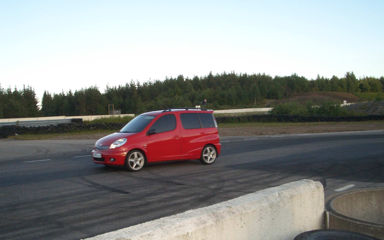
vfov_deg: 29.2
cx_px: 191
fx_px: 460
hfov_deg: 45.3
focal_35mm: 44
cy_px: 127
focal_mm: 6.8
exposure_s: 1/320
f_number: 4.6
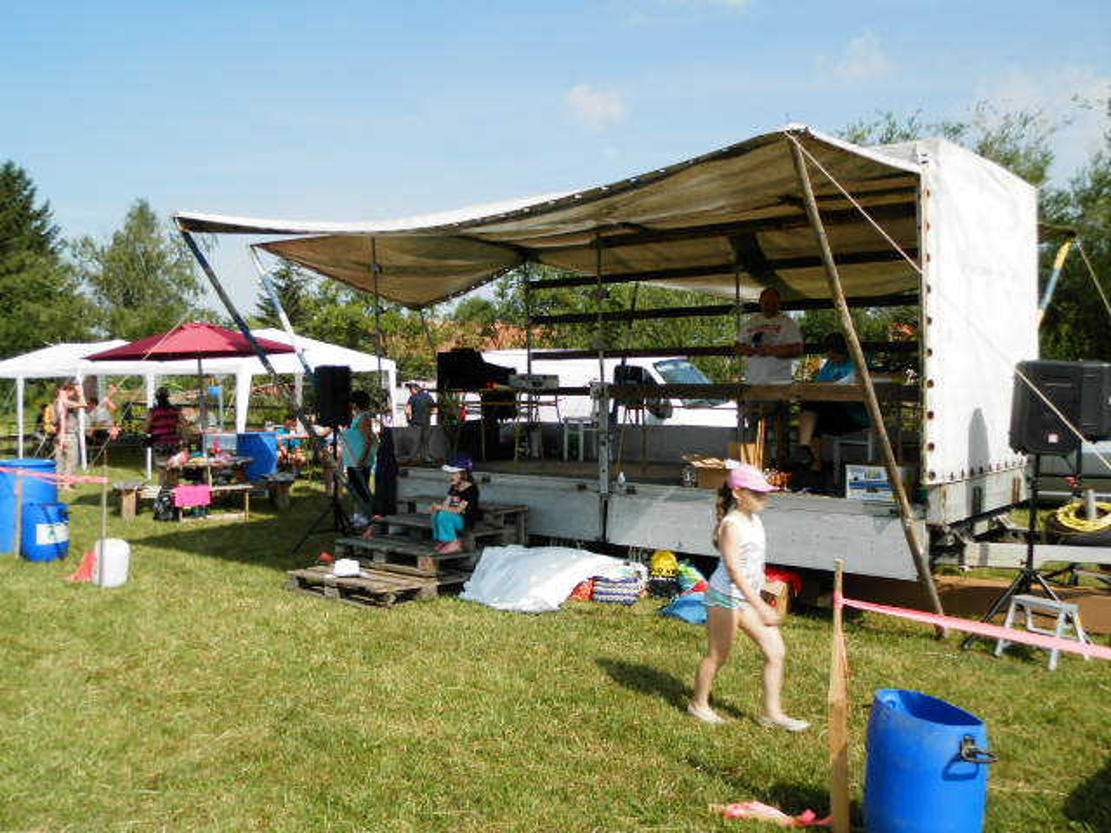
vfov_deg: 45.4
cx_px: 556
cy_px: 416
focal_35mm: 31
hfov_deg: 58.4
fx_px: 995
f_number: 9.1
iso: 80
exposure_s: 1/100
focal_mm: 5.5
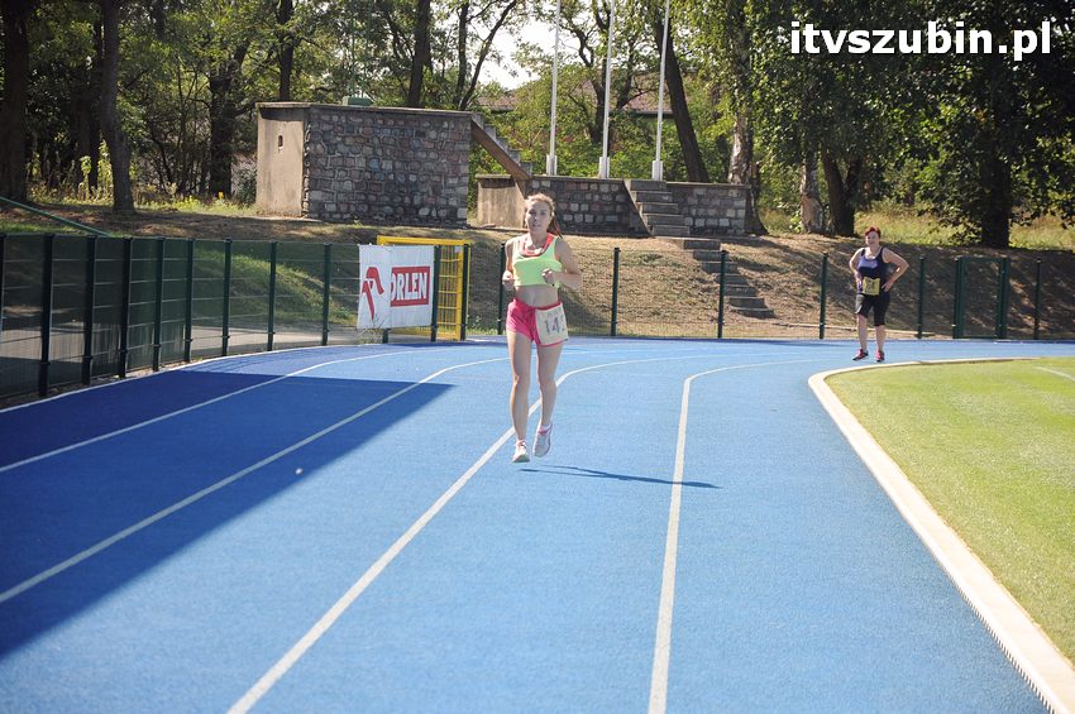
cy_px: 357
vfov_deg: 8.7
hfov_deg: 13.1
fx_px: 4699
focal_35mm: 158
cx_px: 538
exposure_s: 1/640
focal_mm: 105
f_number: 6.3
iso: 400
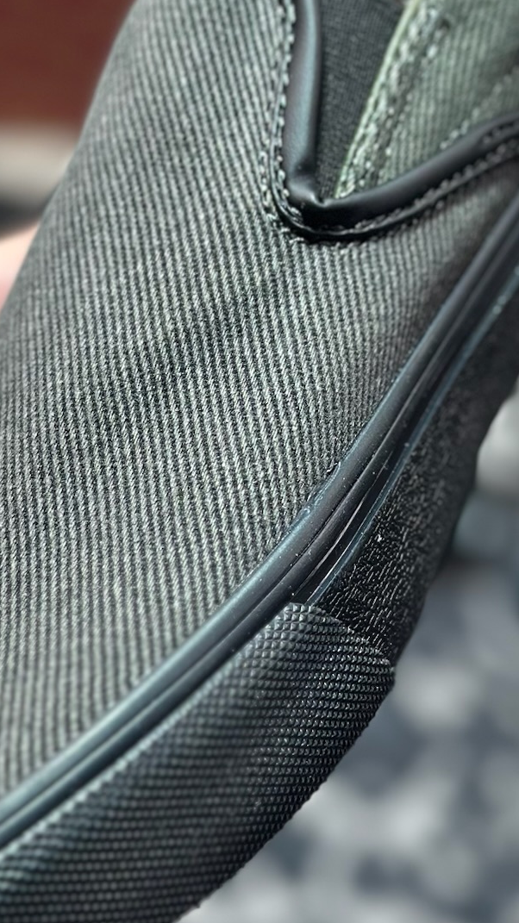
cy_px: 377
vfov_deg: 21.3
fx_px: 2448
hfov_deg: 12.1
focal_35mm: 100
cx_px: 230
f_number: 1.78
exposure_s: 1/139
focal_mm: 6.86
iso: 64
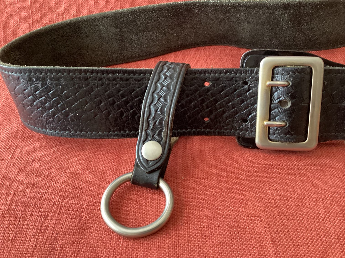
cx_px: 172
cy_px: 129
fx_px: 309
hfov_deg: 58.3
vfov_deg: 45.4
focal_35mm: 31
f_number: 2.4
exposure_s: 1/30
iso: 500
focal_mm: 3.3
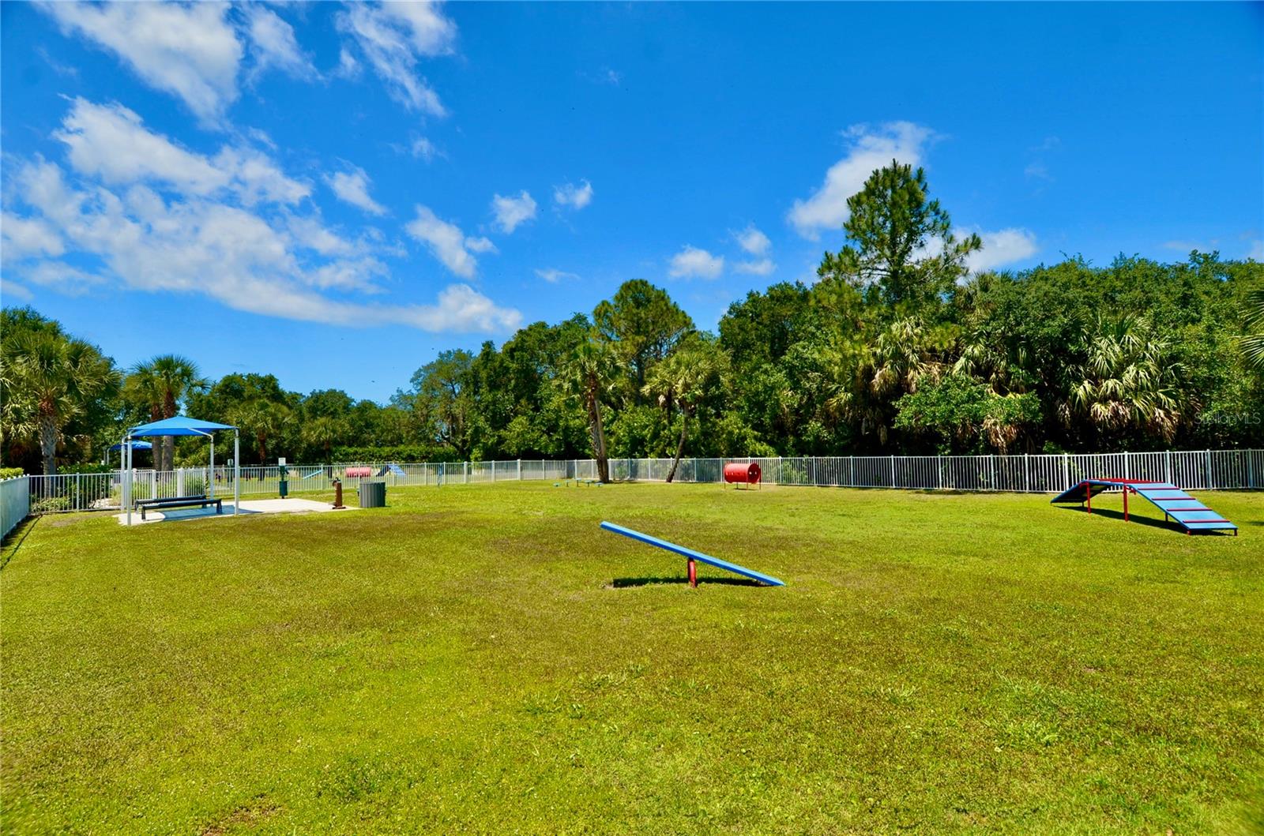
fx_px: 1261
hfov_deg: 53.2
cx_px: 632
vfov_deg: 36.7
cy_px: 418
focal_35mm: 36
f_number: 8
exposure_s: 1/250
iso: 140
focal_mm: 24
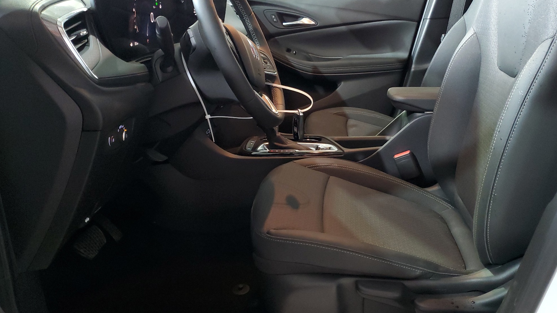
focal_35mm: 29
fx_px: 428
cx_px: 285
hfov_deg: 66.1
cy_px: 145
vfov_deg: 40.1
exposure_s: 1/30
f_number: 1.5
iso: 308
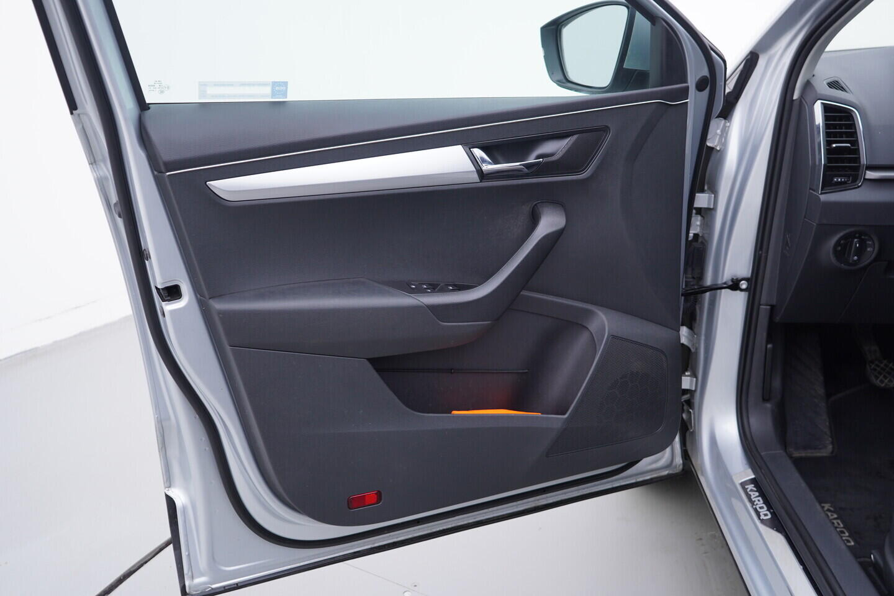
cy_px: 298
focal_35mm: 36
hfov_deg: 53.1
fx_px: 894
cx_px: 447
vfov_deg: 36.9
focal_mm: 24
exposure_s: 1/50
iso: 125
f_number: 3.2
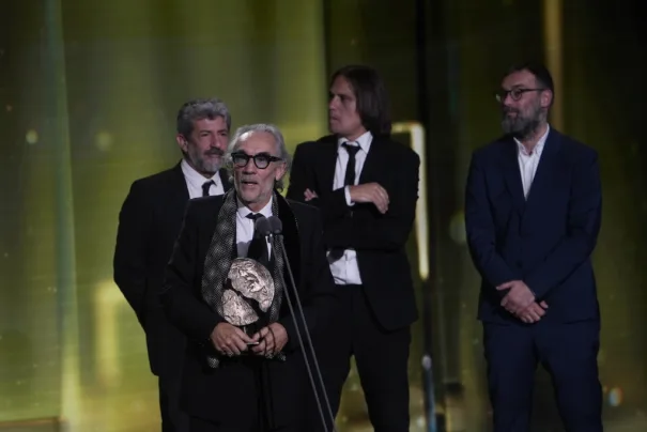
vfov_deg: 3.8
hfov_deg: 5.6
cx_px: 324
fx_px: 6563
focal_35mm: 365
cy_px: 216
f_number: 6.3
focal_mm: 365
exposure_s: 1/320
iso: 2500
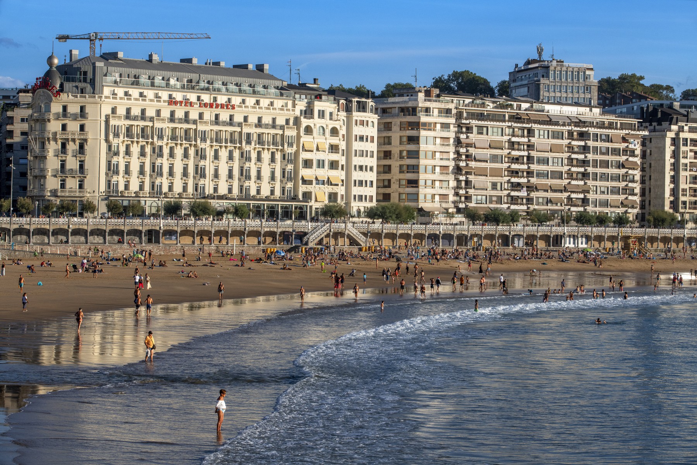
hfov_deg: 17.1
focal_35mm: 120
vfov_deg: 11.4
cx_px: 348
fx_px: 2323
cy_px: 232
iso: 320
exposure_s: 1/500
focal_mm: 120
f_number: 11
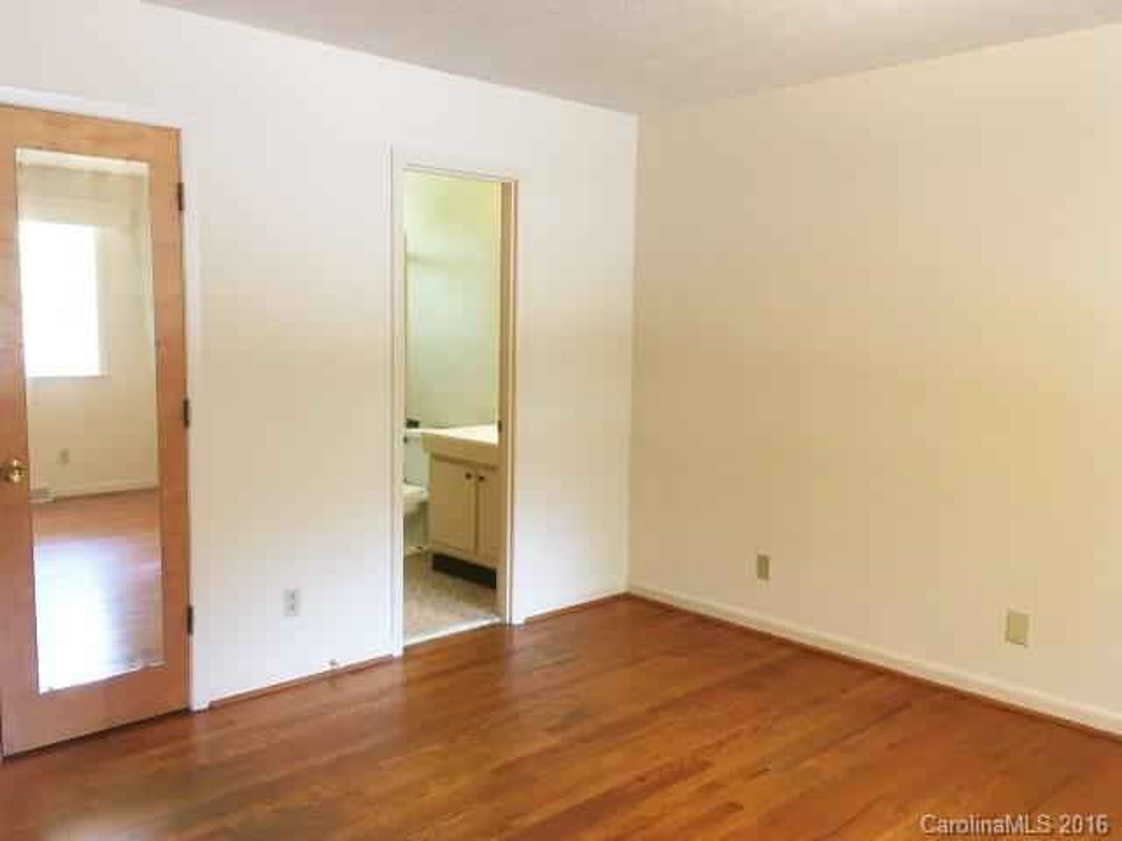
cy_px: 420
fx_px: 940
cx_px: 561
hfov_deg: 61.7
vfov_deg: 48.2
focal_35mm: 29
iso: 100
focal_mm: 4.15
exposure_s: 1/30
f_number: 2.2
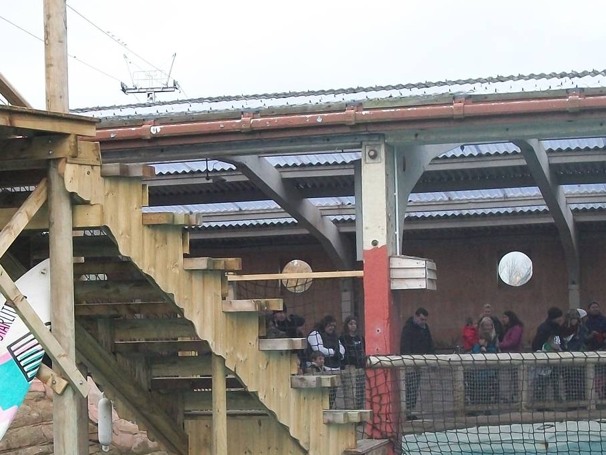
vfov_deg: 16.8
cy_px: 292
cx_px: 182
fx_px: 1541
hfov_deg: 22.1
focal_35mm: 88
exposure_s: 1/500
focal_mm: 8.8
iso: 230
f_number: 3.6
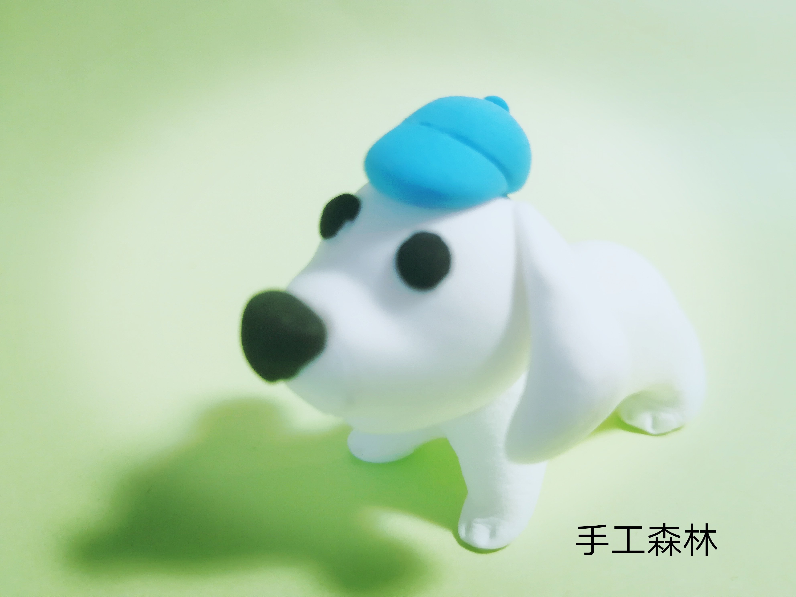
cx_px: 398
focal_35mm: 27
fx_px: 621
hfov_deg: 65.3
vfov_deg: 51.4
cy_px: 298
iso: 64
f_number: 1.8
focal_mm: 3.83
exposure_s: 1/50
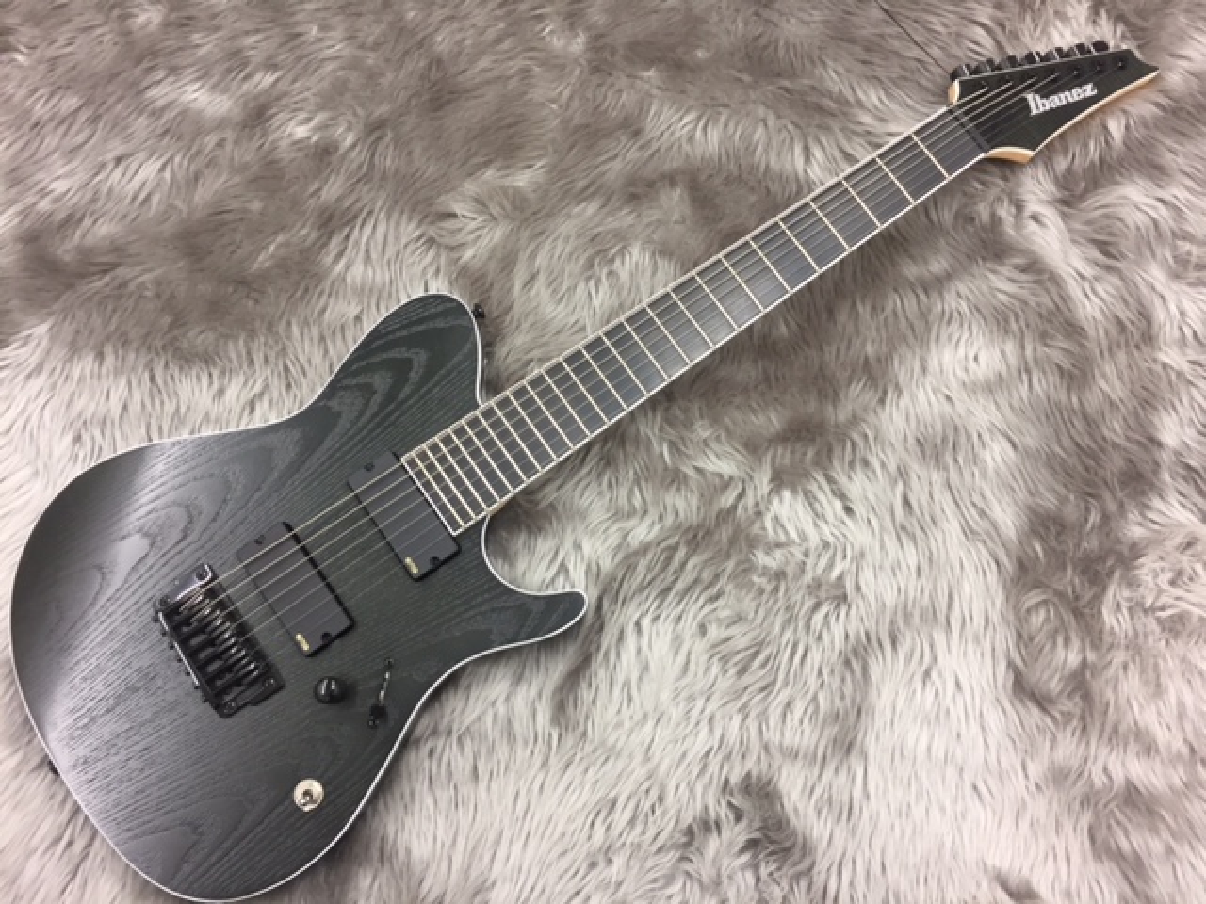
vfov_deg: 48.2
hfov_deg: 61.7
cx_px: 603
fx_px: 1010
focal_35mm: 29
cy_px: 452
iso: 80
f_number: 2.2
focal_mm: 4.15
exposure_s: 1/30
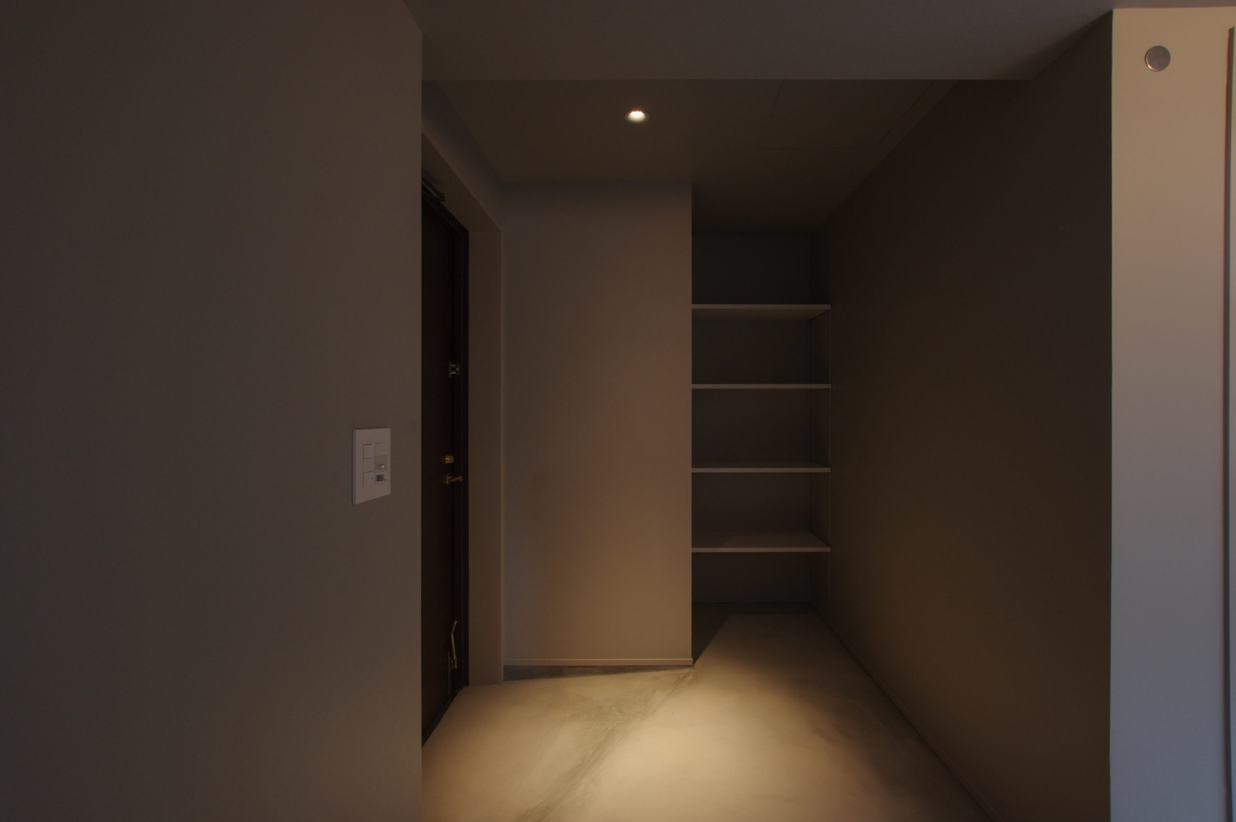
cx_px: 618
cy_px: 411
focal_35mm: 15
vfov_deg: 77.2
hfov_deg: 100.4
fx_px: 515
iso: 400
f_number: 10
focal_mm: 10
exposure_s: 1/5
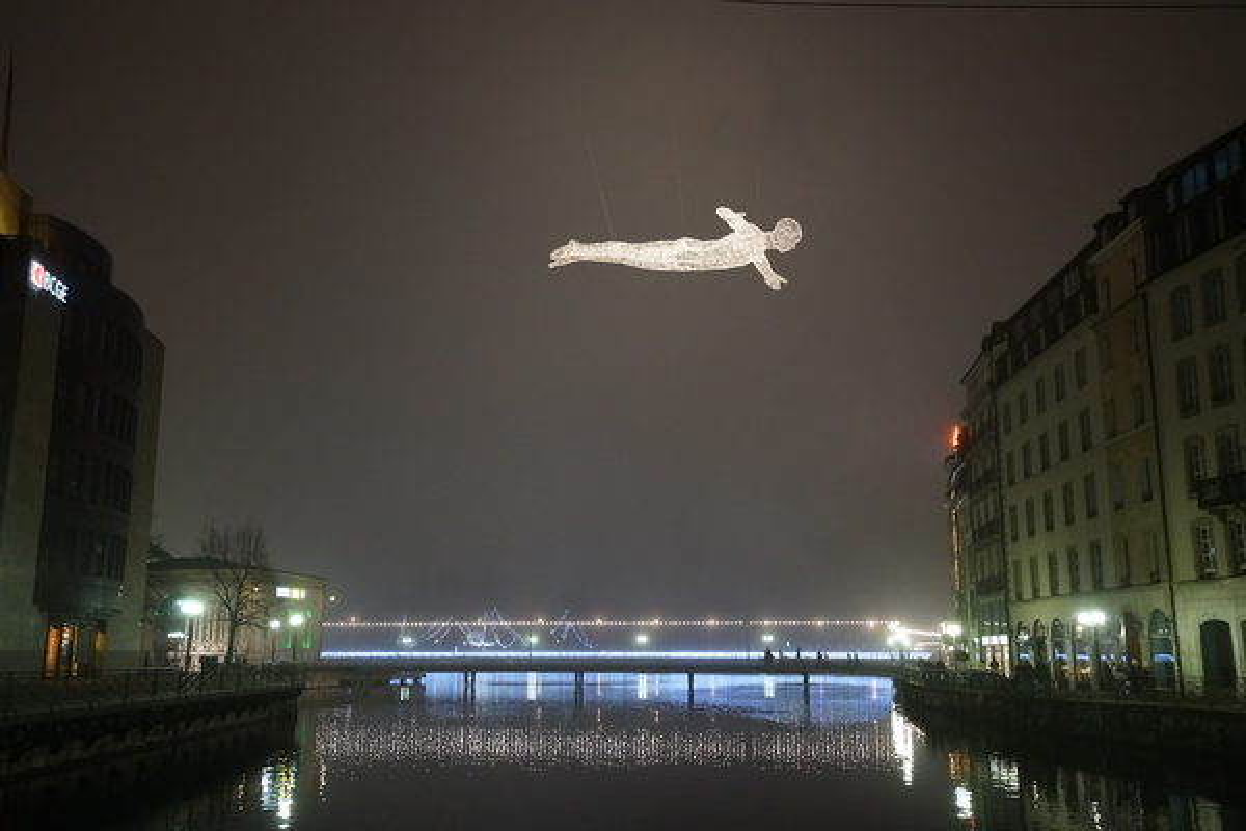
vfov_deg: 37.9
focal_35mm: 35
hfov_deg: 54.4
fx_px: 1211
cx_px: 623
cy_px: 416
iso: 16000
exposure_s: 1/125
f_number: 4
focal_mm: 35
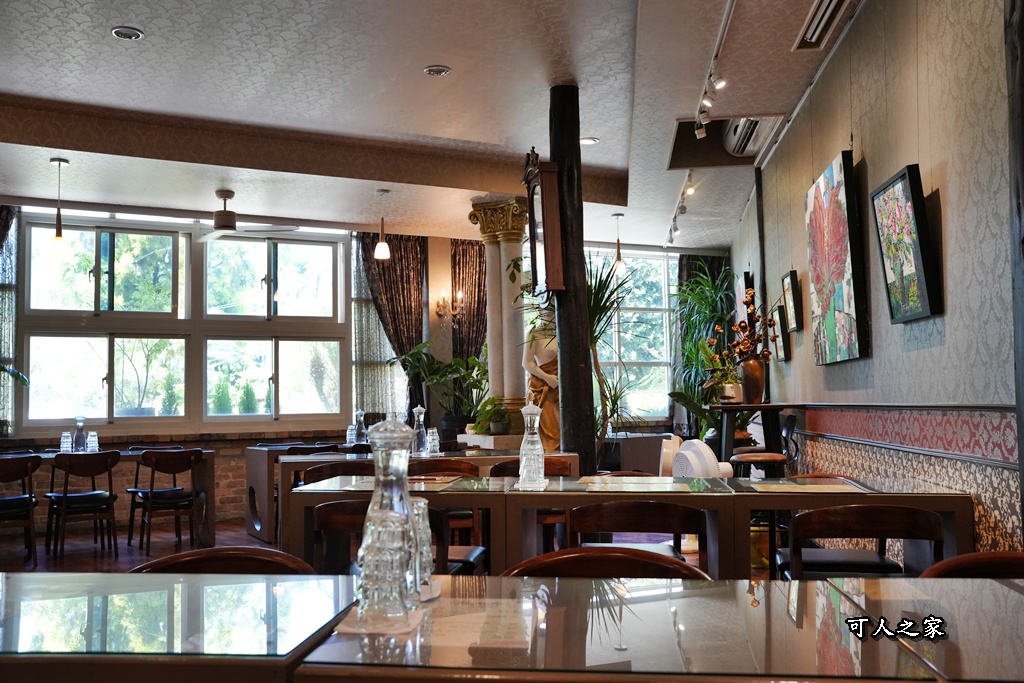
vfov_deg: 40.2
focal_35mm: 33
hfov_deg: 57.5
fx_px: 933
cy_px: 342
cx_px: 512
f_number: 5.6
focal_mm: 32.8
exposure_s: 1/125
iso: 3200
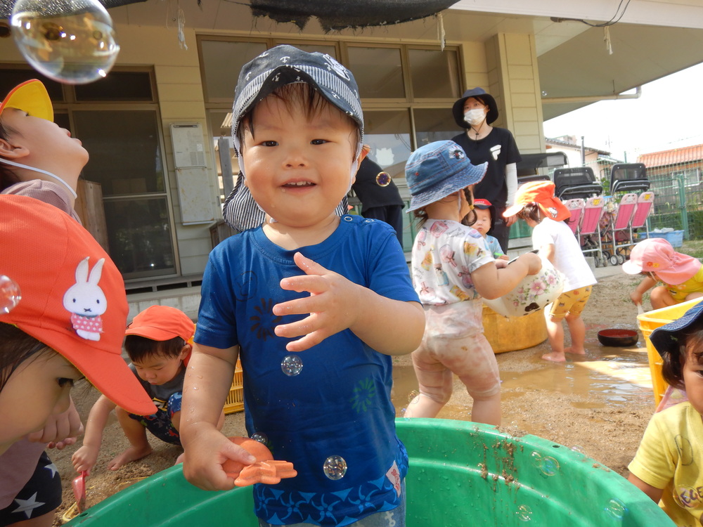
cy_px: 264
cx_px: 352
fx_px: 487
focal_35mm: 24
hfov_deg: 71.6
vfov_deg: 56.8
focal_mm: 4.3
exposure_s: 1/250
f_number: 2.8
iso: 125
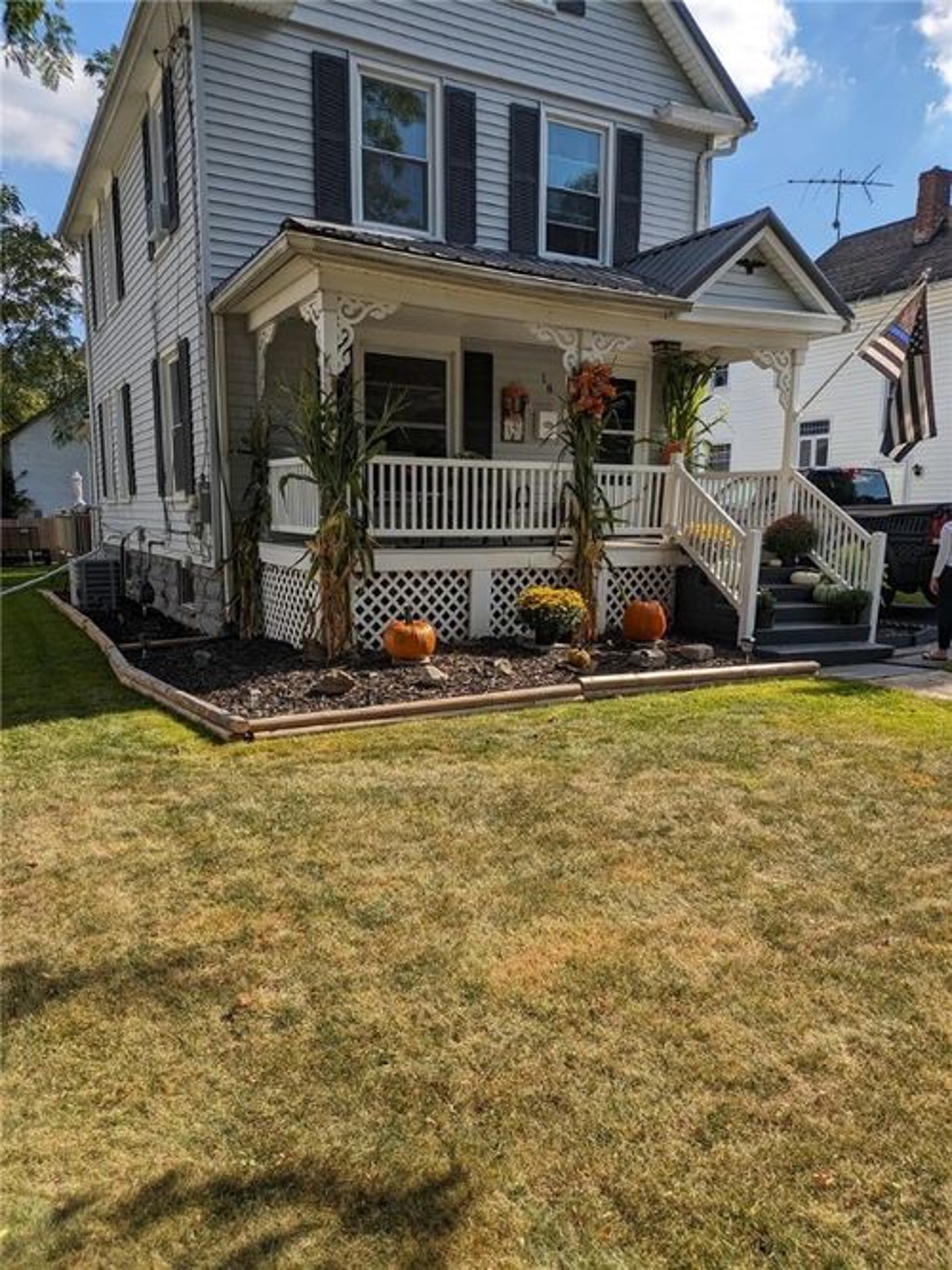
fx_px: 917
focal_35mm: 25
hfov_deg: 54.9
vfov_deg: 69.4
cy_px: 635
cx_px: 476
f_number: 1.89
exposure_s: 1/2370
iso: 46
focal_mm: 5.43
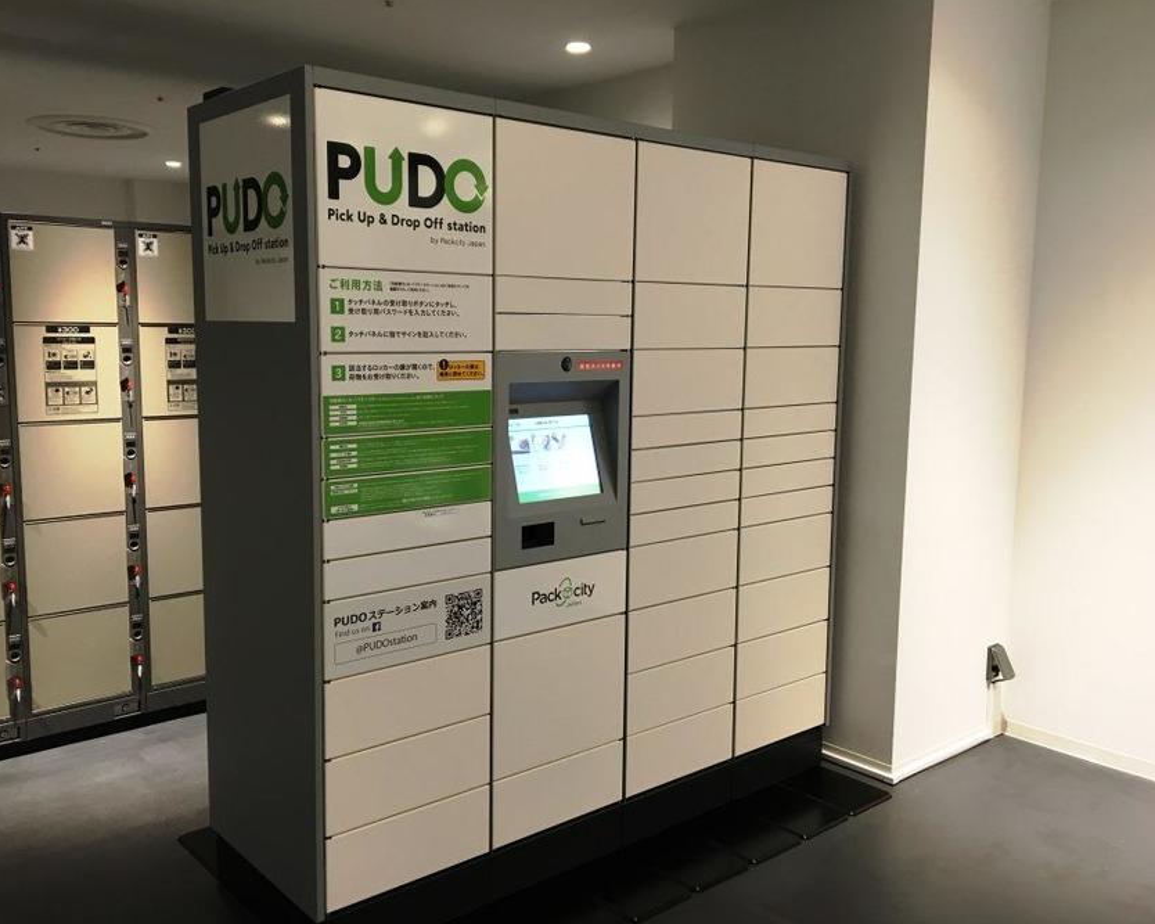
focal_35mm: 31
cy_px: 469
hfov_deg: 57.1
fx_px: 1060
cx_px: 538
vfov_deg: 47.1
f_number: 2.2
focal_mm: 4.15
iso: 80
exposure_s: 1/30
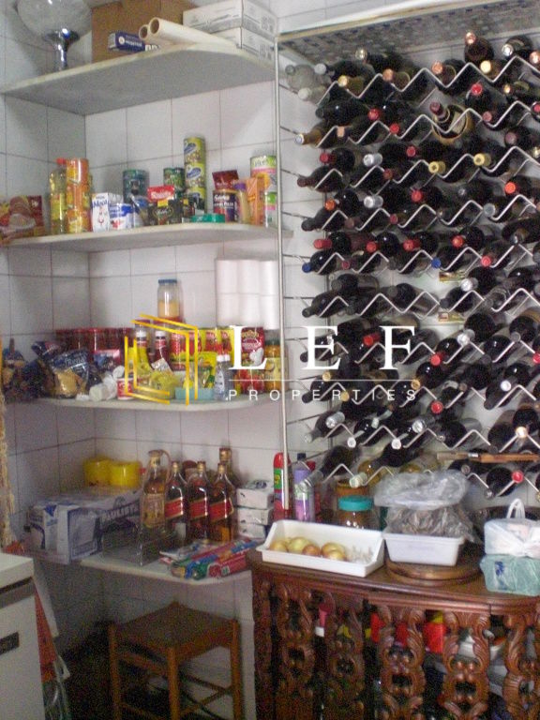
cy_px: 360
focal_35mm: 38
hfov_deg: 37.7
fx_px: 790
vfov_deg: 49.0
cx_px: 270
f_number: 3.1
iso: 800
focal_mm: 6.3
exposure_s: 1/40
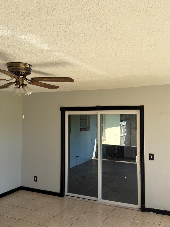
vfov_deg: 52.6
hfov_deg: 40.7
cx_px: 85
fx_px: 229
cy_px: 114
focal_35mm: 35
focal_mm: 6.76
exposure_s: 1/997
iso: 64
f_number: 1.78
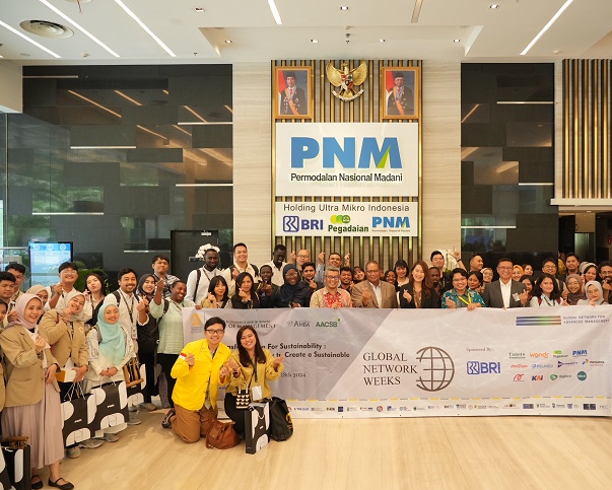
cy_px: 243
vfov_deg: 51.6
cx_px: 356
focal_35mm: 28
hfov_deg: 61.8
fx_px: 507
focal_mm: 24
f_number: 4
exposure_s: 1/250
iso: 2500
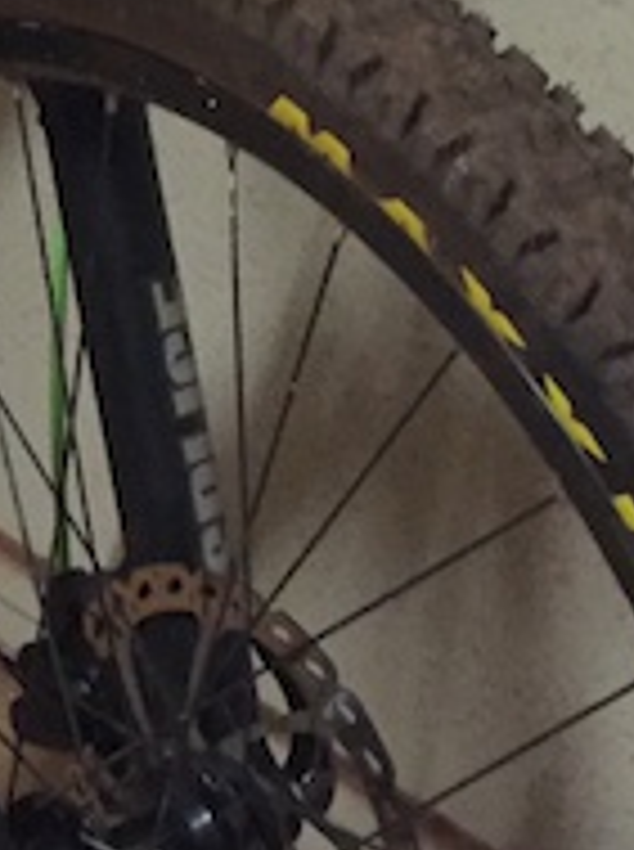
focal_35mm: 123
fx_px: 3014
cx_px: -193
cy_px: 108
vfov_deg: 15.9
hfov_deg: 11.7
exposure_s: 1/17
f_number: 2.2
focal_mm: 4.15
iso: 800
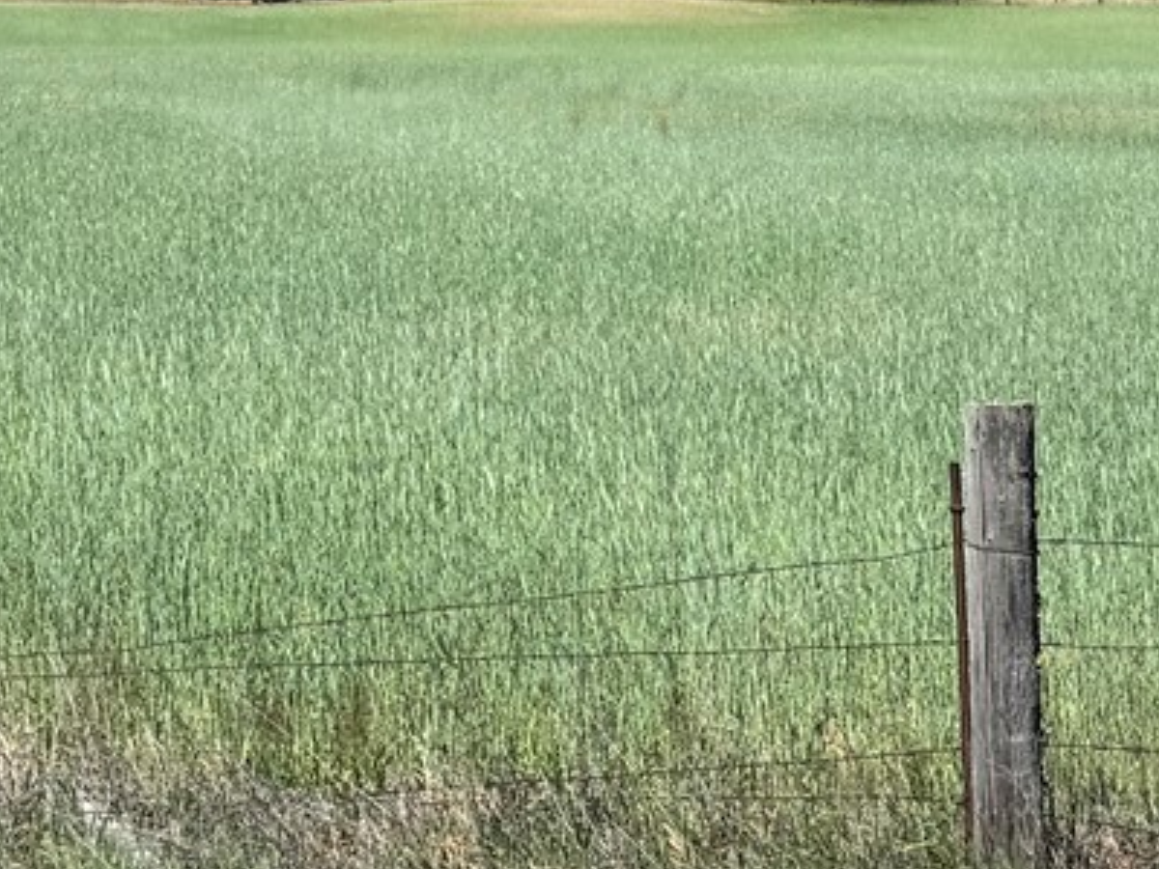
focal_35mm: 96
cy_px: -330
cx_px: 20
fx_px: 3214
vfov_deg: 14.6
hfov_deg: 19.9
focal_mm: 6.76
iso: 80
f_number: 1.78
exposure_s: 1/4310
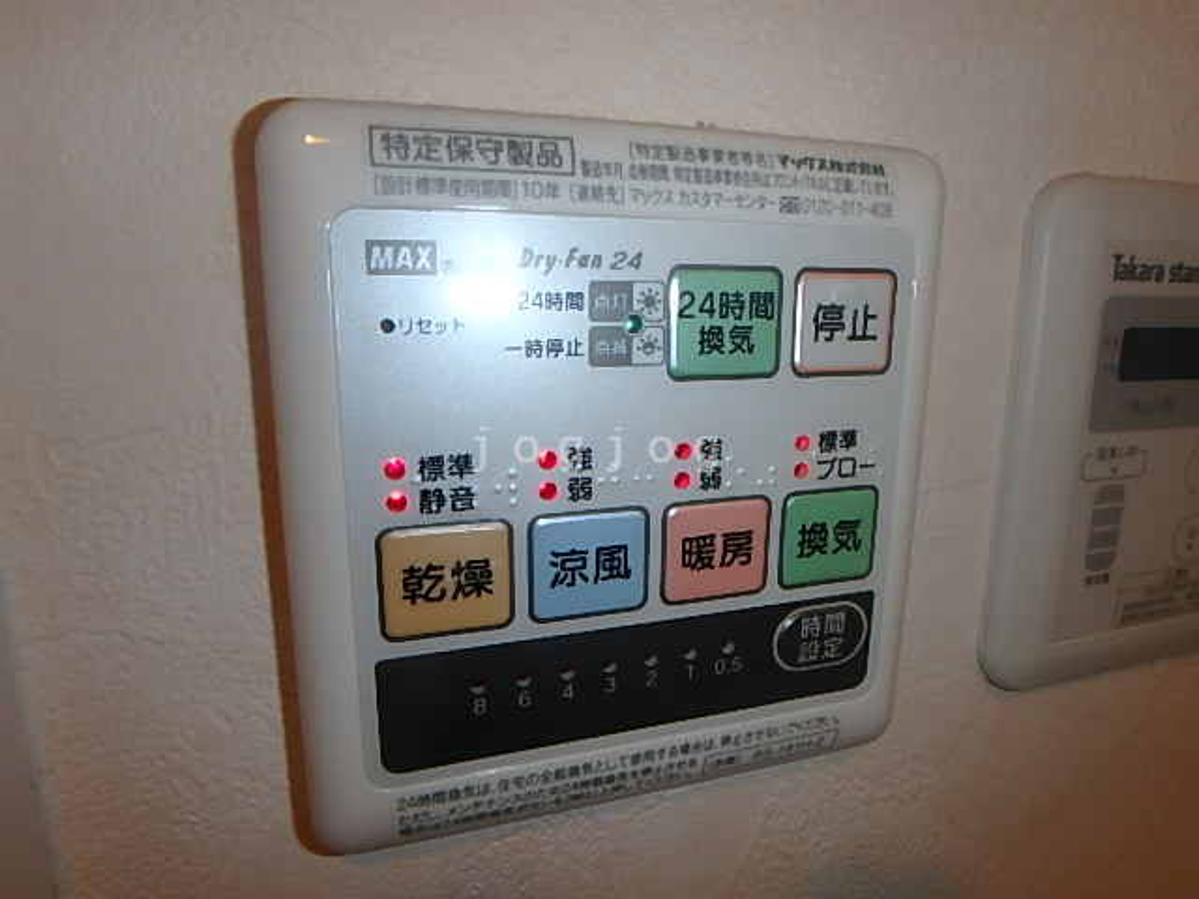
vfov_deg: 63.4
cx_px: 600
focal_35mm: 21
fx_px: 727
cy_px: 450
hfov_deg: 79.0
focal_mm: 3.7
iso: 125
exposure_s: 1/30
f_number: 6
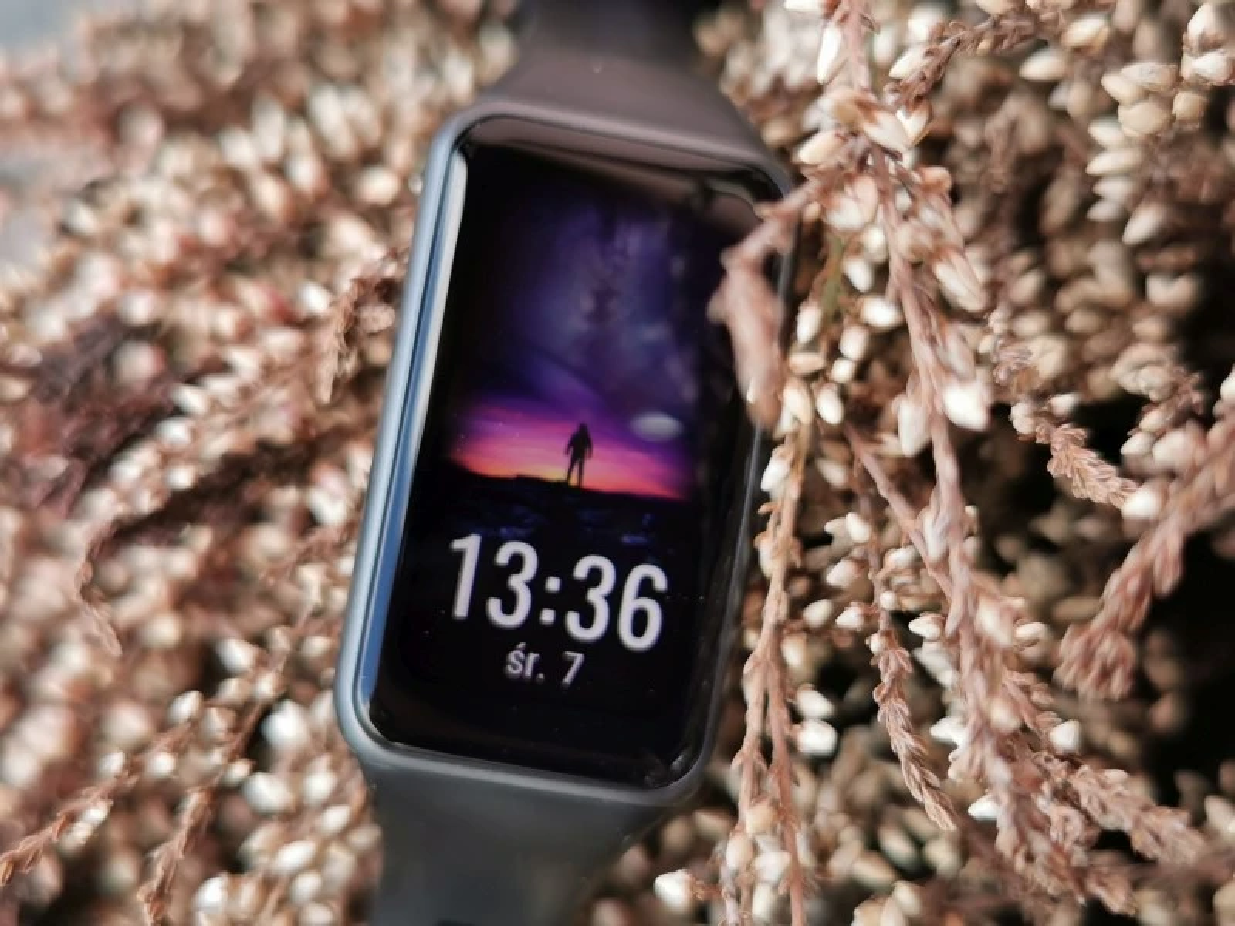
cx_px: 618
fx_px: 1463
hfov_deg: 45.8
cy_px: 463
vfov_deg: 35.1
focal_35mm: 41
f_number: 1.6
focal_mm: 5.56
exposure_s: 1/240
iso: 50
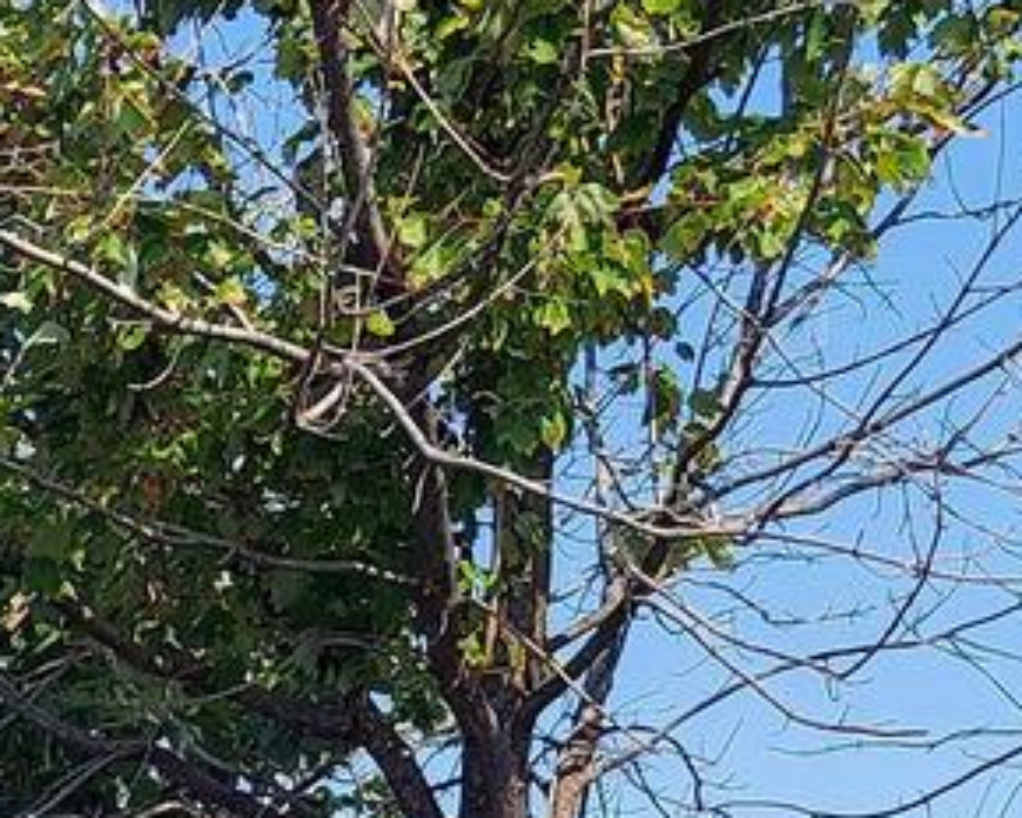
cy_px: 1097
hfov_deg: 15.0
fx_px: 3751
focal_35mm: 124
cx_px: -194
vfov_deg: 12.0
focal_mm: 5.23
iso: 50
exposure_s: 1/1105
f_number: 1.8
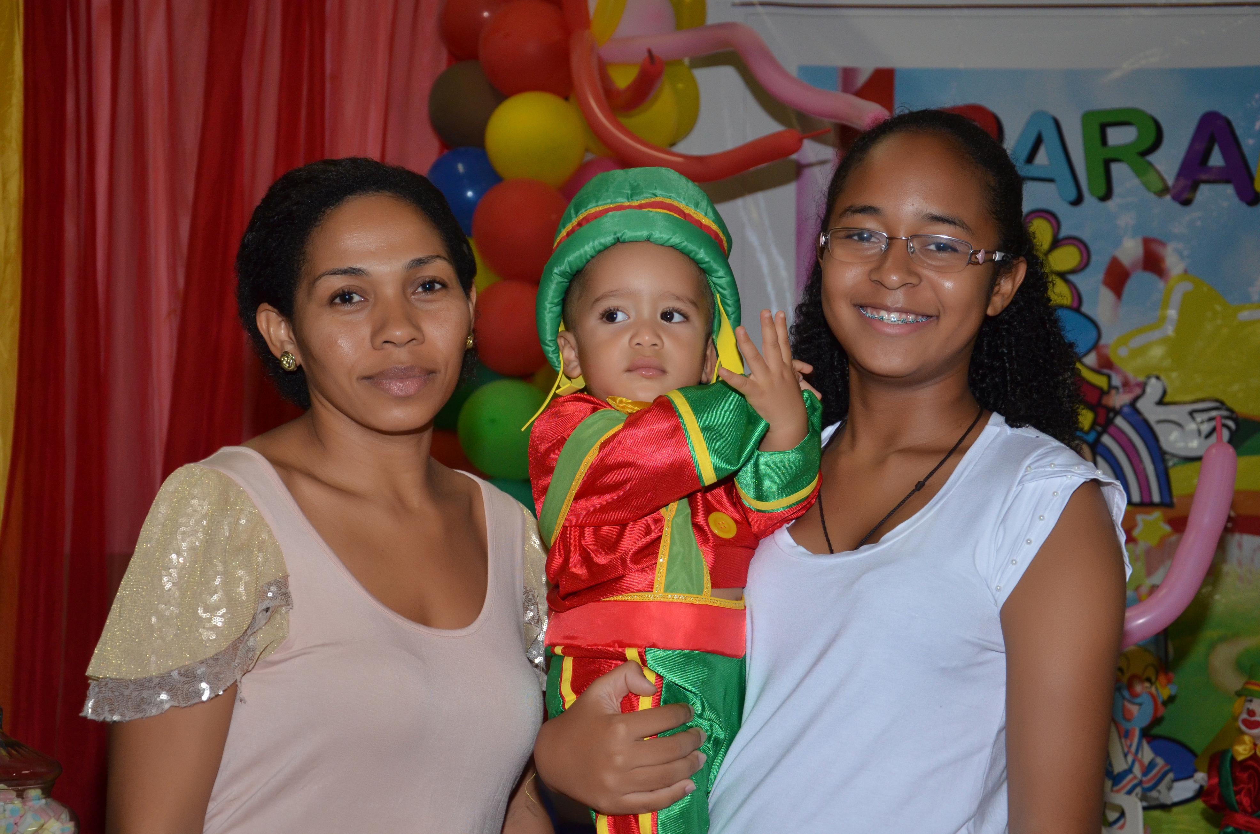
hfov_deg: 35.1
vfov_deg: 23.7
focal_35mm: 57
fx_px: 1991
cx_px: 630
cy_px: 417
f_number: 4.5
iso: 1000
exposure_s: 1/60
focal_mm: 38
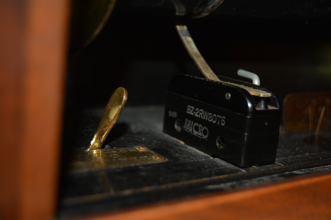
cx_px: 166
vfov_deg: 23.8
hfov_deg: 35.1
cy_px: 110
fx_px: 524
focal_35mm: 57
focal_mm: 38
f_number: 4.8
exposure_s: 1/60
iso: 500
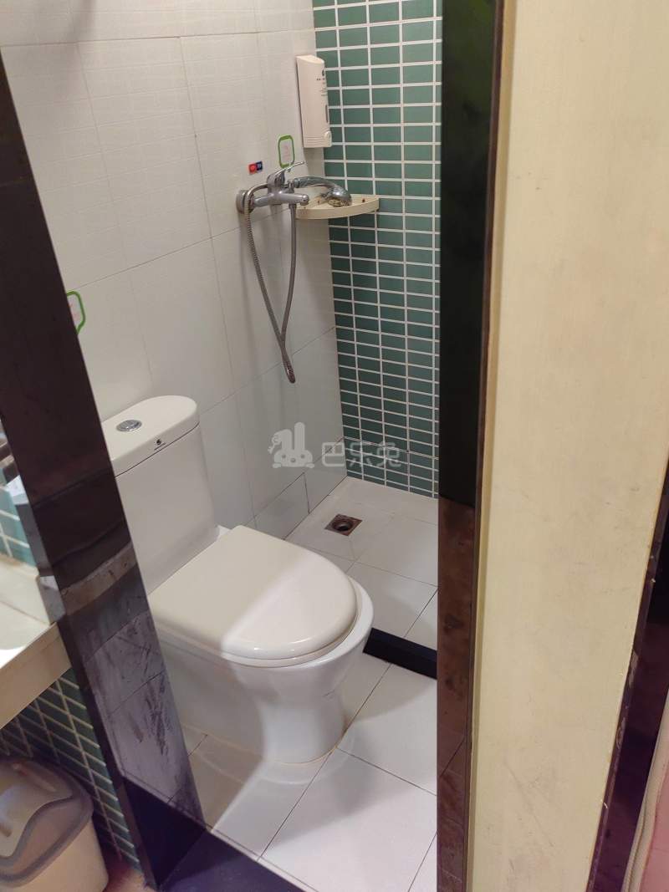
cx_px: 334
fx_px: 696
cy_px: 446
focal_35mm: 27
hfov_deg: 51.3
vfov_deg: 65.3
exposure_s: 1/33.3
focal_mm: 5.52
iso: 250
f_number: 1.9
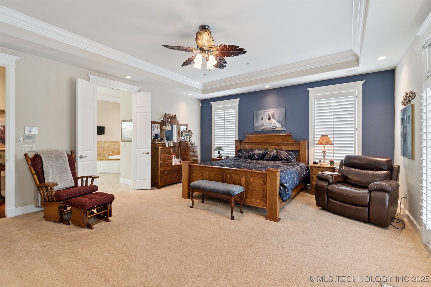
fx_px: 180
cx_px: 216
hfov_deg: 100.4
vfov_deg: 77.3
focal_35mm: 15
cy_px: 144
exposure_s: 1/40
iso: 200
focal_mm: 10
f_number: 6.3
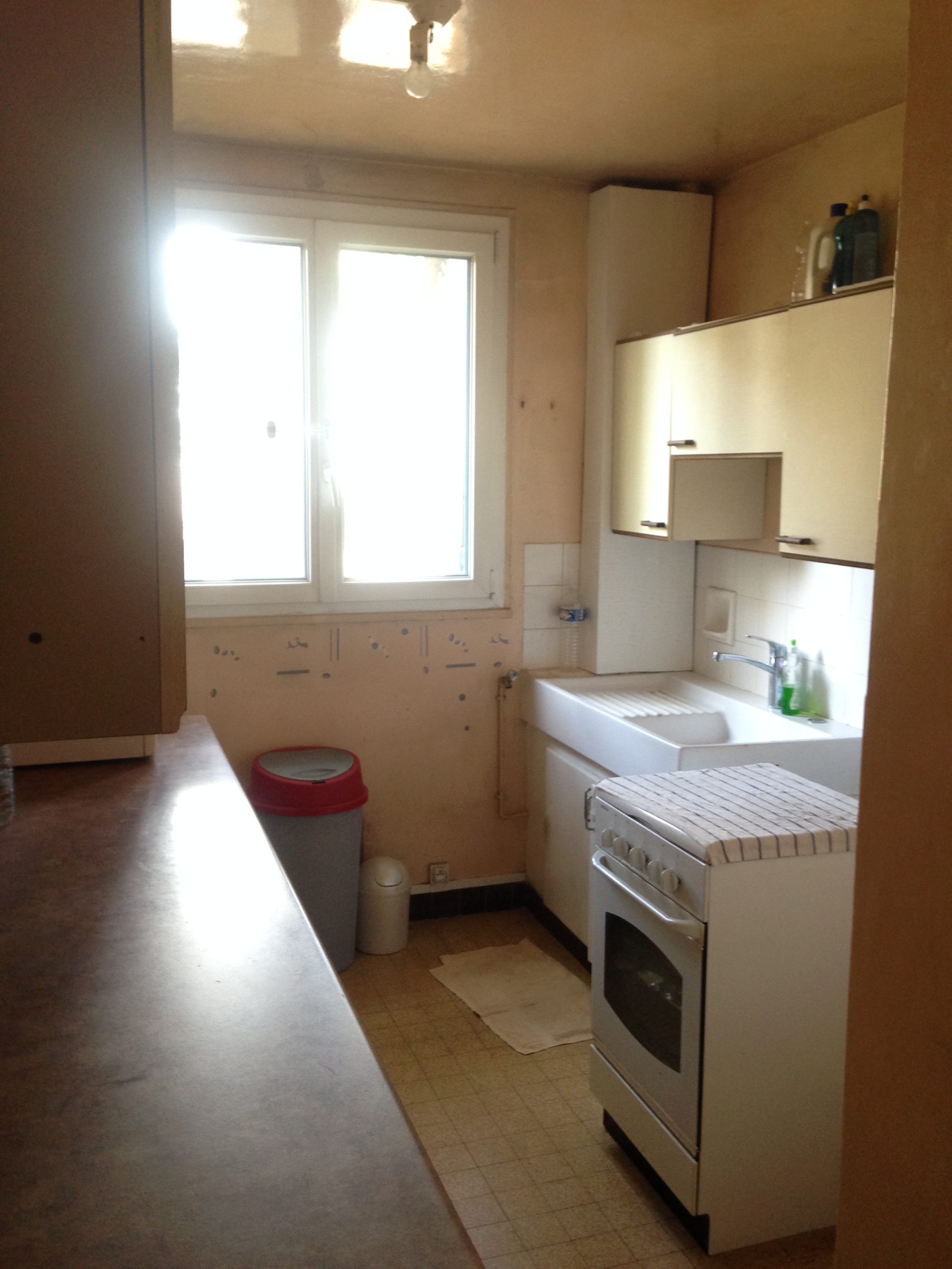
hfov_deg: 42.9
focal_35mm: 33
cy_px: 634
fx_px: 1210
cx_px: 476
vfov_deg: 55.4
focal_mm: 4.12
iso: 125
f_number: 2.4
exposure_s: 1/20
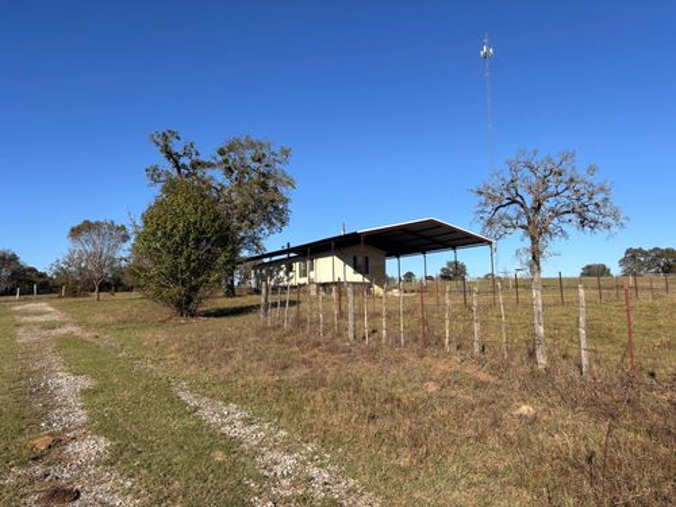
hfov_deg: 67.3
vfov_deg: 53.1
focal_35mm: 26
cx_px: 338
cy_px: 254
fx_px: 508
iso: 50
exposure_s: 1/3413
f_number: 1.6
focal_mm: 5.96
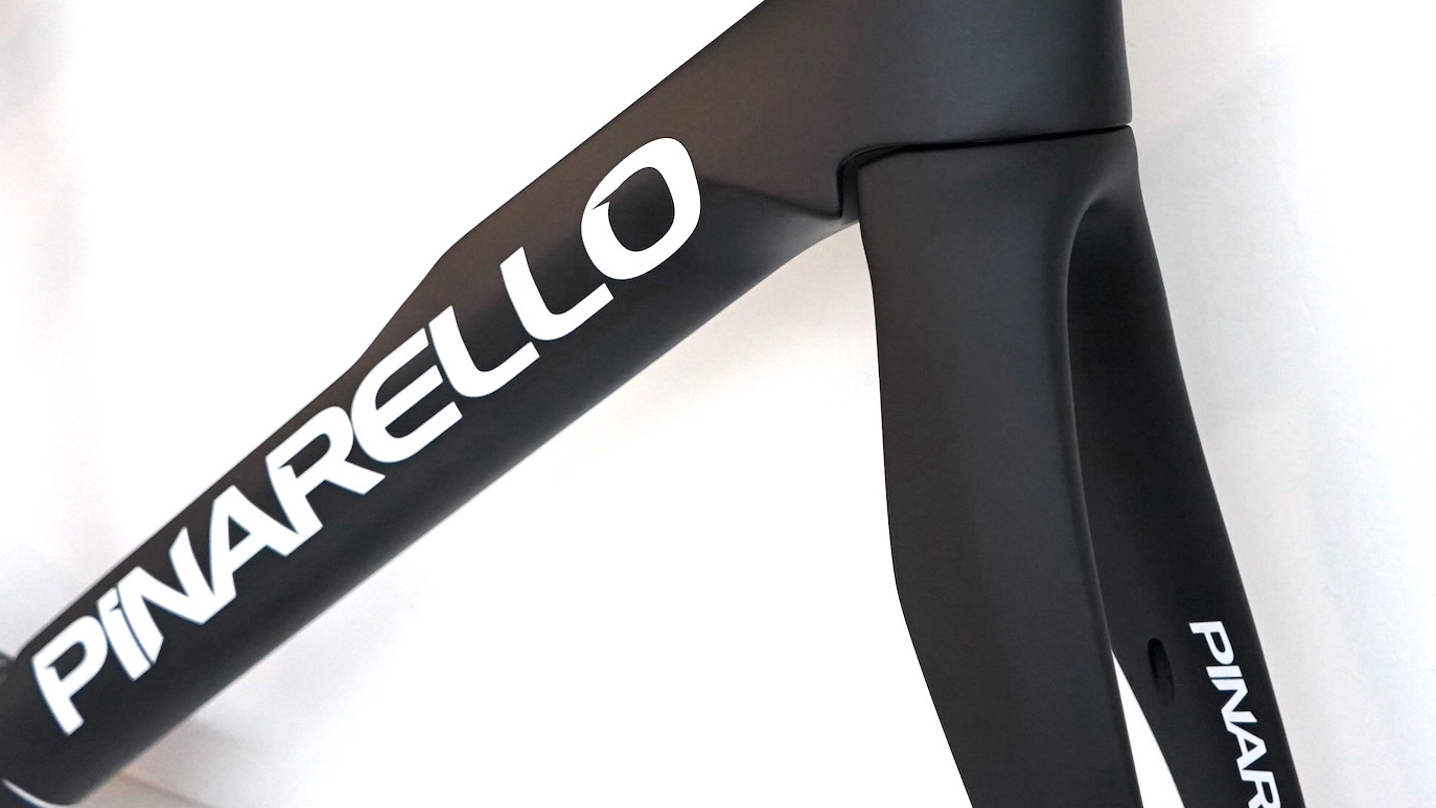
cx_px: 801
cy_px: 136
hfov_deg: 42.8
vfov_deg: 24.4
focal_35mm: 48
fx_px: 1828
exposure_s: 1/160
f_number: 4
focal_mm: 30
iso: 1600
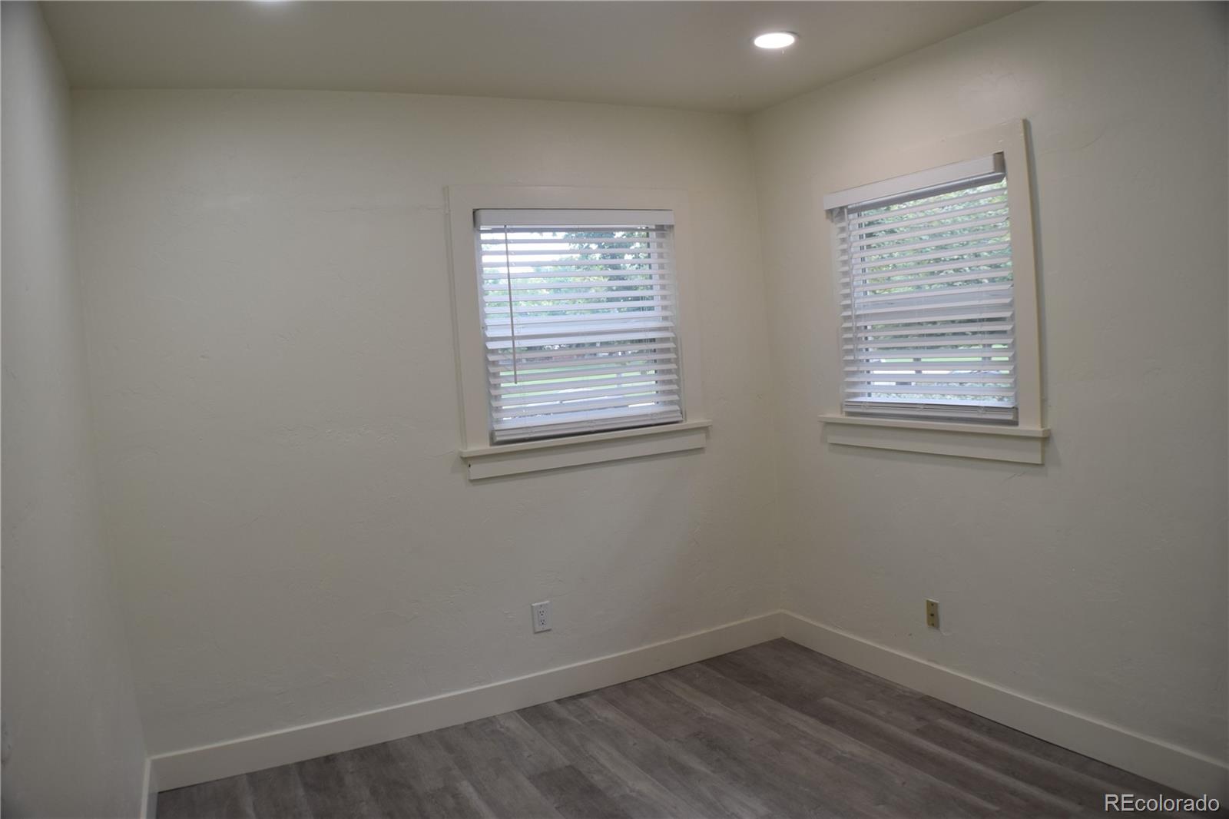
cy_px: 410
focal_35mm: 34
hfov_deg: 55.1
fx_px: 1177
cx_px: 614
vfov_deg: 38.3
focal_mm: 23
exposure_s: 1/100
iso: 400
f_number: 5
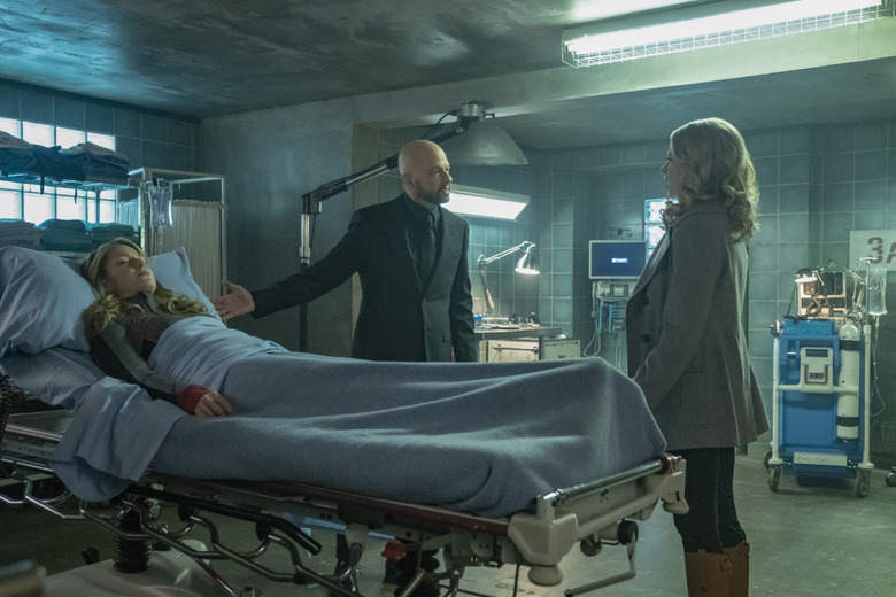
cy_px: 298
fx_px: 871
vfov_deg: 37.9
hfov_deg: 54.4
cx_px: 448
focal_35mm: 35
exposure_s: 1/125
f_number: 2.8
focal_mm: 23.4
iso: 8000
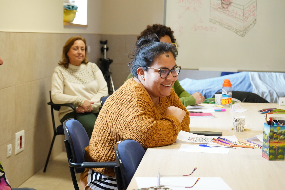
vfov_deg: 19.2
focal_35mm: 71
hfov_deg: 28.5
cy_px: 92
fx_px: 562
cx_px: 134
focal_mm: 61
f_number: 5.6
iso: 6400
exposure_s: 1/200
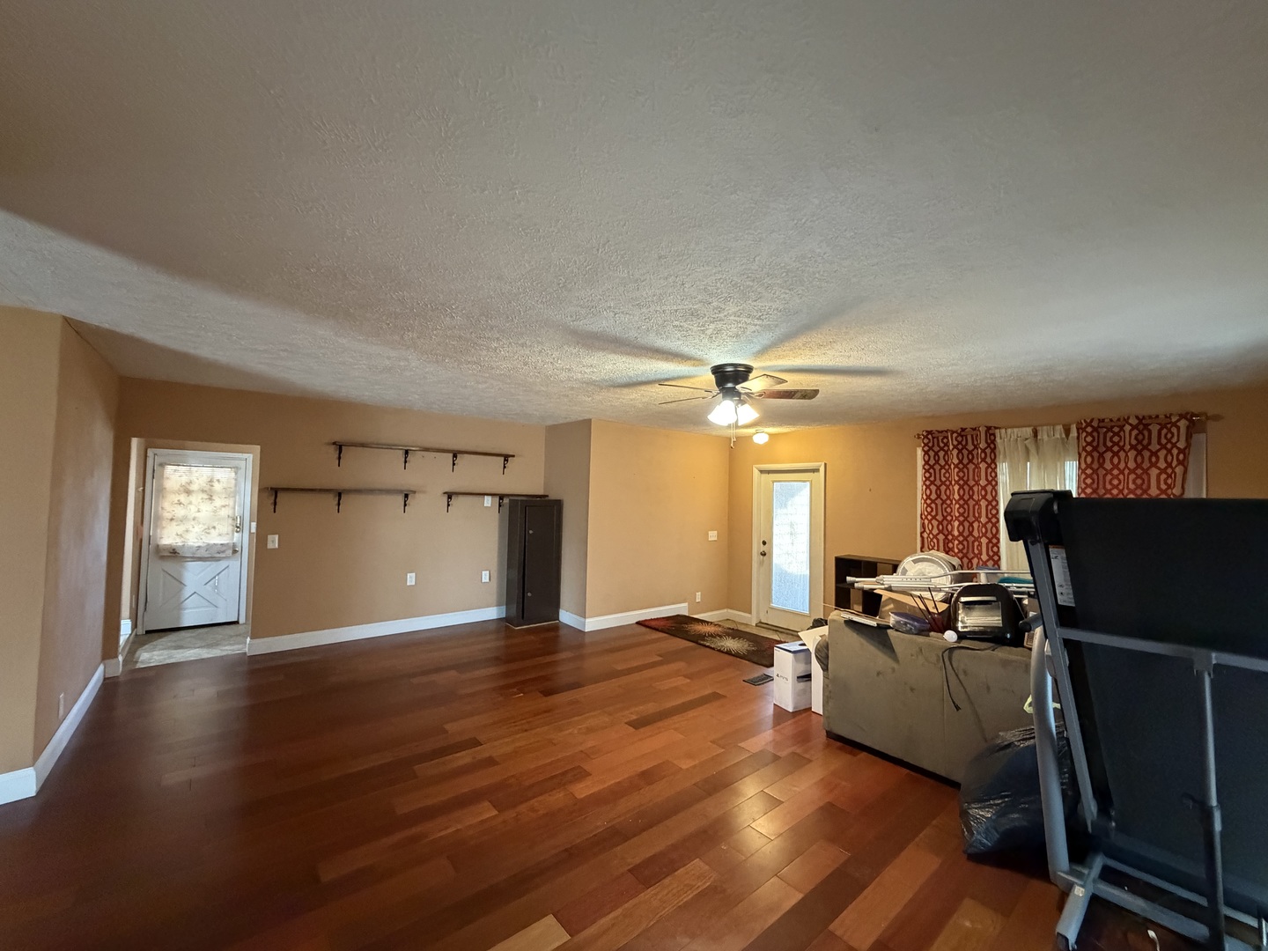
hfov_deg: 102.1
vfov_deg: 85.7
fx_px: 513
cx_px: 634
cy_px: 476
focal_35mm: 14
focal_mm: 2.22
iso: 1000
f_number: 2.2
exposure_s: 1/60
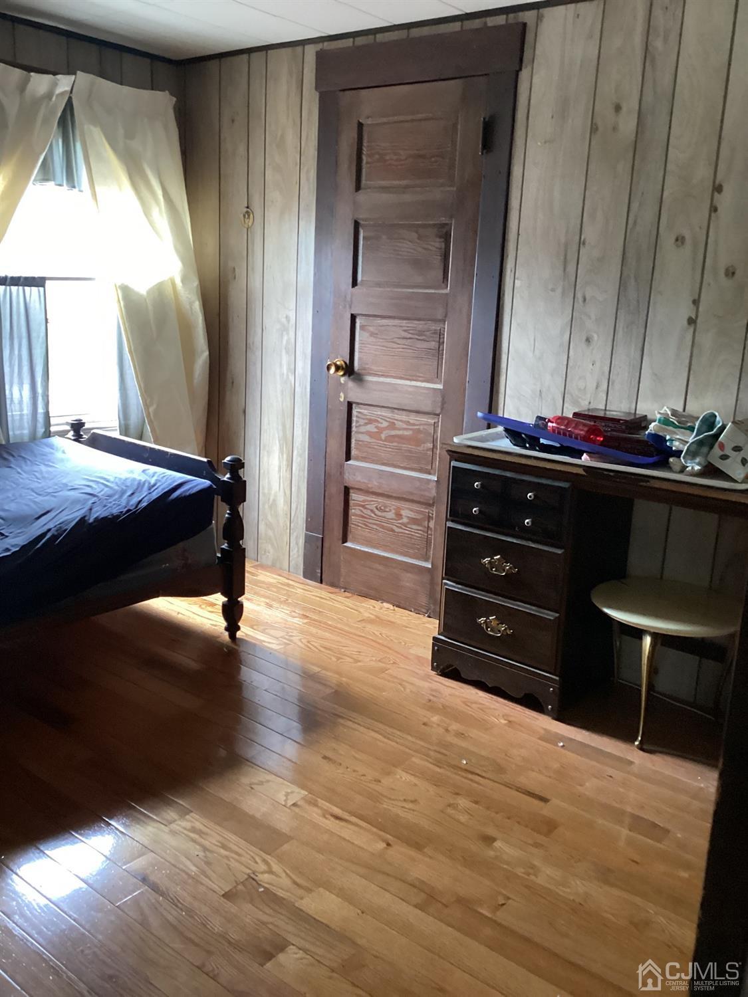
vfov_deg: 58.4
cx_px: 374
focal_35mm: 31
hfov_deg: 45.4
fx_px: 893
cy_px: 498
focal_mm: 3.3
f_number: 2.4
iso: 320
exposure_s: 1/33
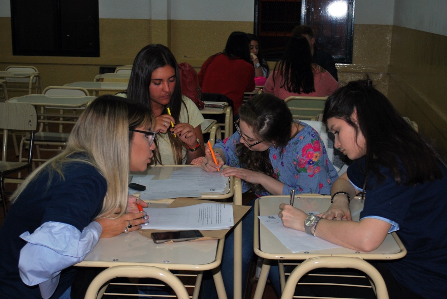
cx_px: 224
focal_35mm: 51
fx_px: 634
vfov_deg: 26.5
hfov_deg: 38.8
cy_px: 150
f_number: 5
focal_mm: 34
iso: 200
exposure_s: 1/60
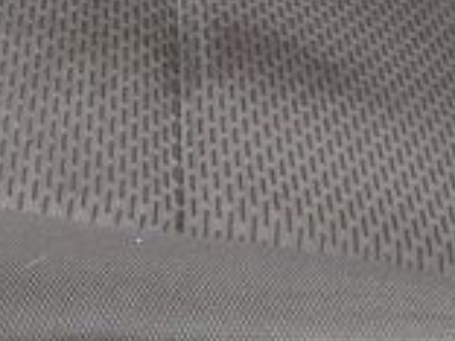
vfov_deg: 8.3
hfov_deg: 12.1
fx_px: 2077
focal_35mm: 158
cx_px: 586
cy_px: -583
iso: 200
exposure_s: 1/100
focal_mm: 12
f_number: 3.5
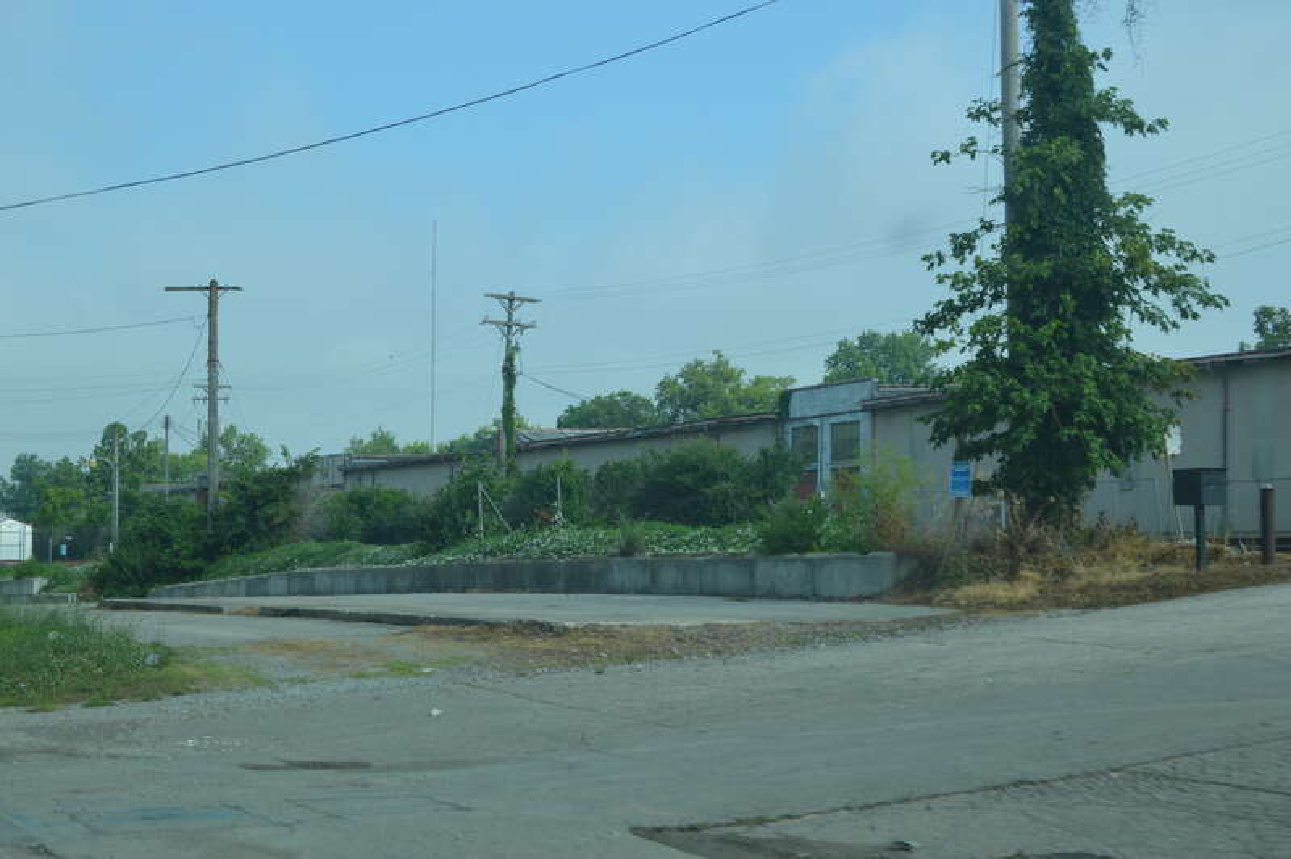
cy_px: 430
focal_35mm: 57
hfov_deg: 35.1
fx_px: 2042
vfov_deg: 23.7
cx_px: 646
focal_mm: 38
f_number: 8
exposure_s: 1/250
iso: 100
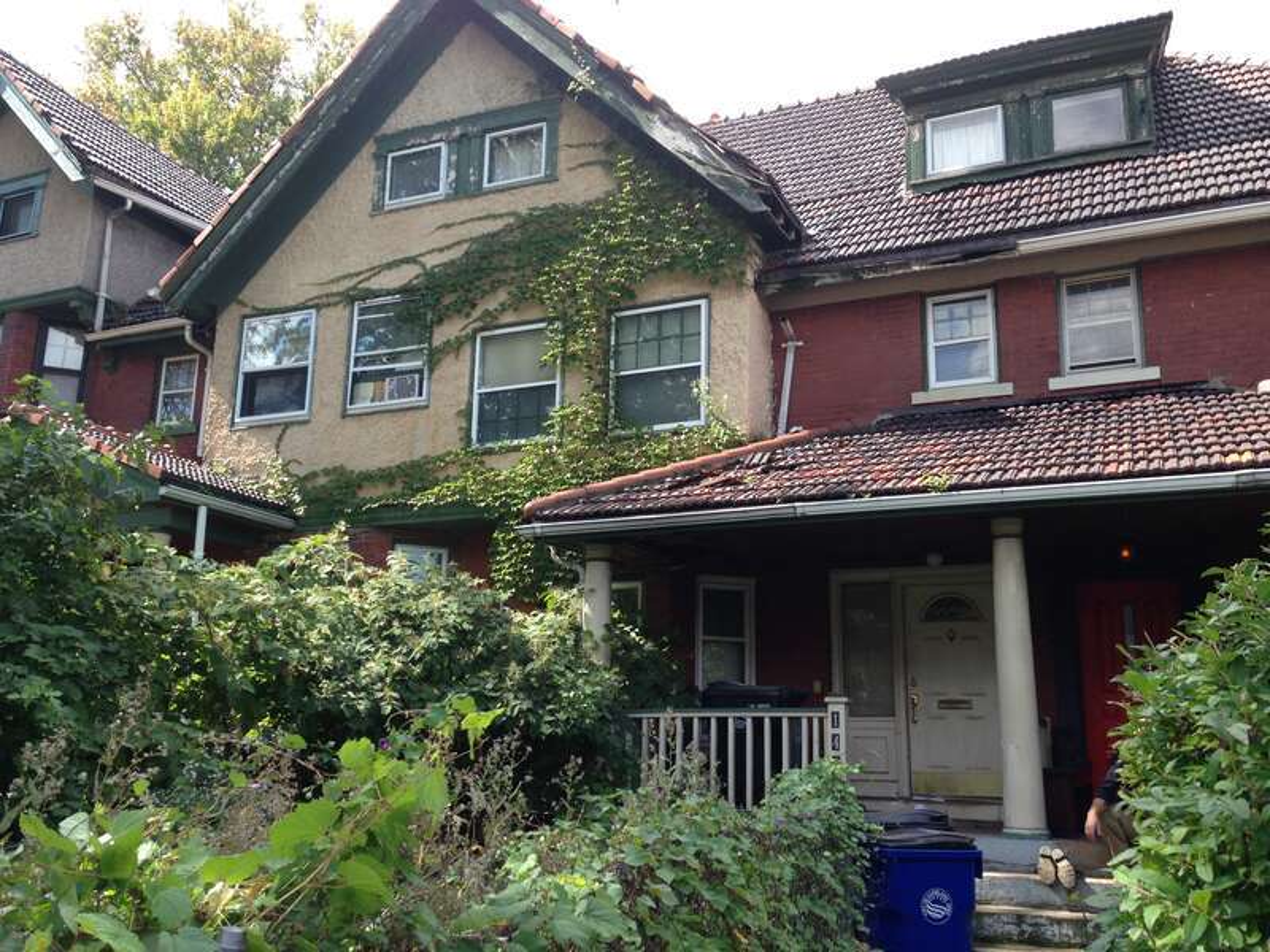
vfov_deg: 42.9
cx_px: 635
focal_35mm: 33
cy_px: 476
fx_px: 1211
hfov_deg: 55.4
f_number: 2.4
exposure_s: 1/371
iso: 50
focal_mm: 4.12
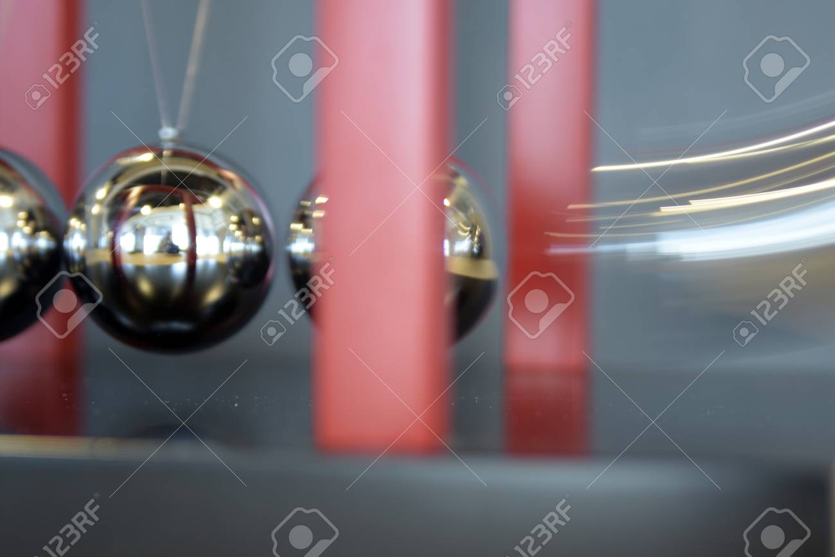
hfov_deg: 21.9
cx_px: 418
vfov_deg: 14.7
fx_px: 2156
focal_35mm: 93
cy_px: 278
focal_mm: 62
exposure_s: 1/6
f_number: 2.8
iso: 100
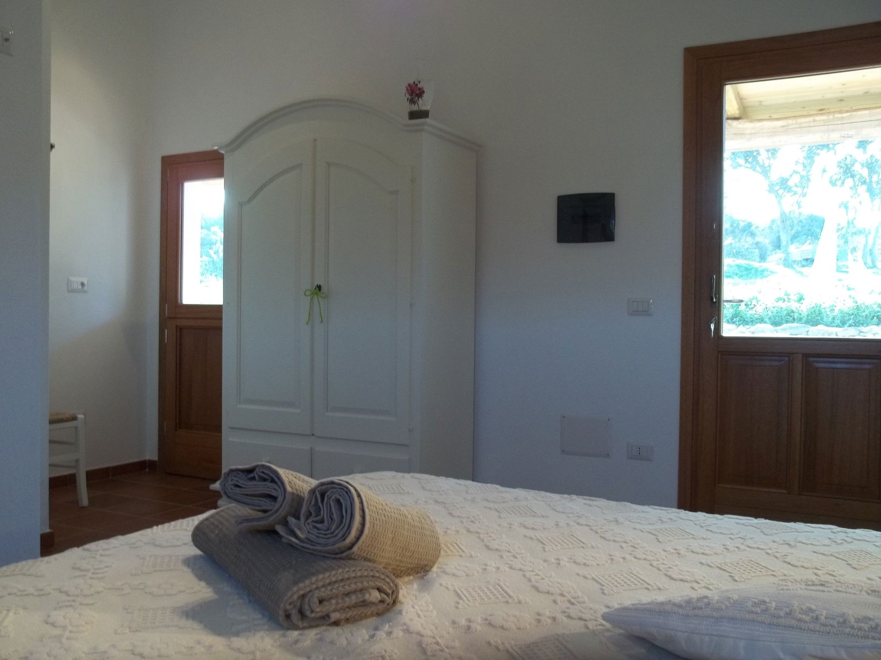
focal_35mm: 33
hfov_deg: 55.4
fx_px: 840
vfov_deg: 42.9
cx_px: 440
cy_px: 330
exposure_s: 1/30
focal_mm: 5.9
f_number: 3.3
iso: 131
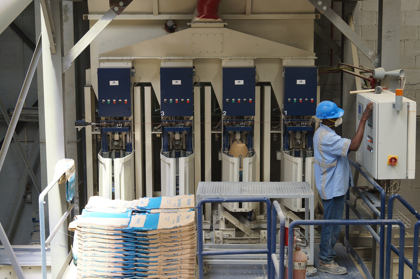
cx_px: 210
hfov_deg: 30.1
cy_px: 140
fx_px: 780
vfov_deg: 20.2
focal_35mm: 67
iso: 250
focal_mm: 45
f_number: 5.6
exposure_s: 1/80
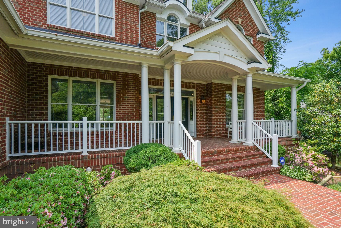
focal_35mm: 19
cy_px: 114
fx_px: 180
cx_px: 170
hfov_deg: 86.9
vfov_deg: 64.6
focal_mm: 19
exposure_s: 1/800
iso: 400
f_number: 8
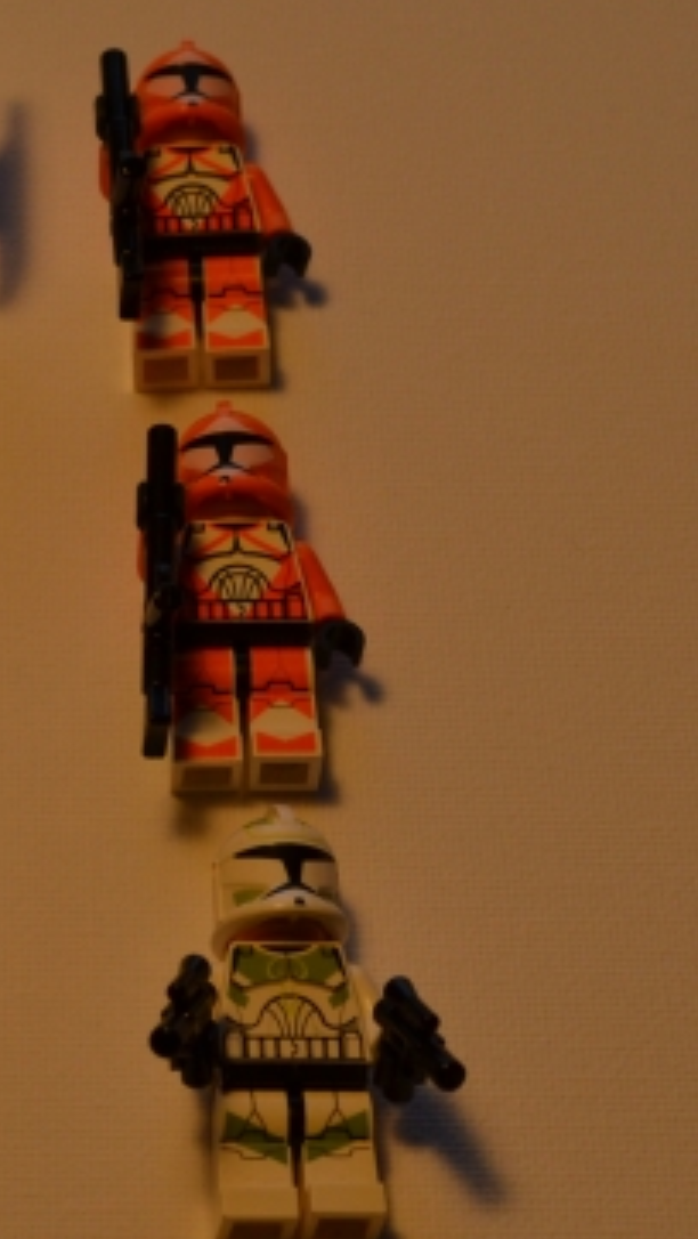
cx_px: 41
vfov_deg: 19.3
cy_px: 601
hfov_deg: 10.9
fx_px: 3647
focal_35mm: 111
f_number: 8
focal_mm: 32
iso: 400
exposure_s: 1/125
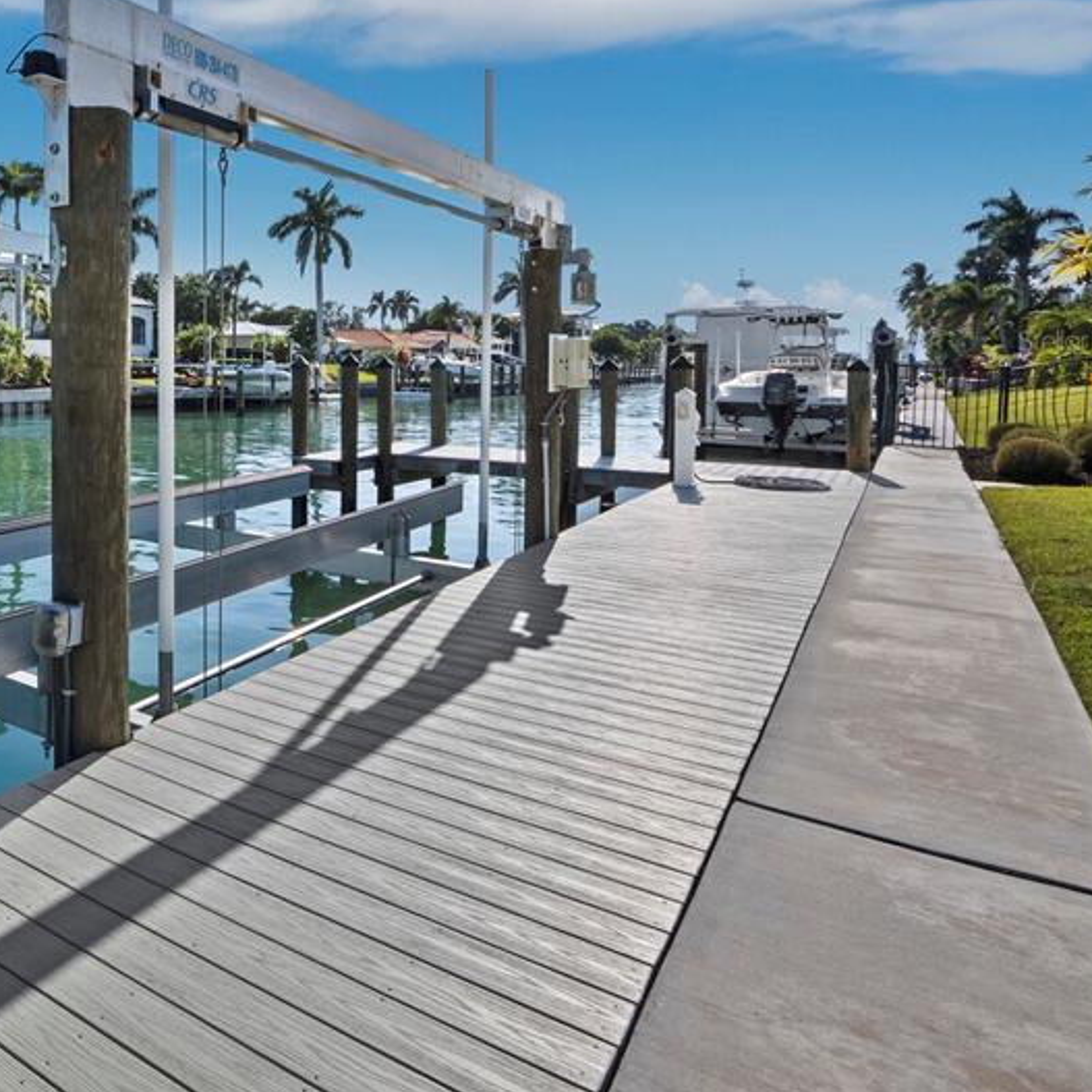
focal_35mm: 24
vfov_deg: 62.9
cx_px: 85
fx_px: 857
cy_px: 340
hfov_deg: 55.3
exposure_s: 1/320
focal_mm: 7
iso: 250
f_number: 10
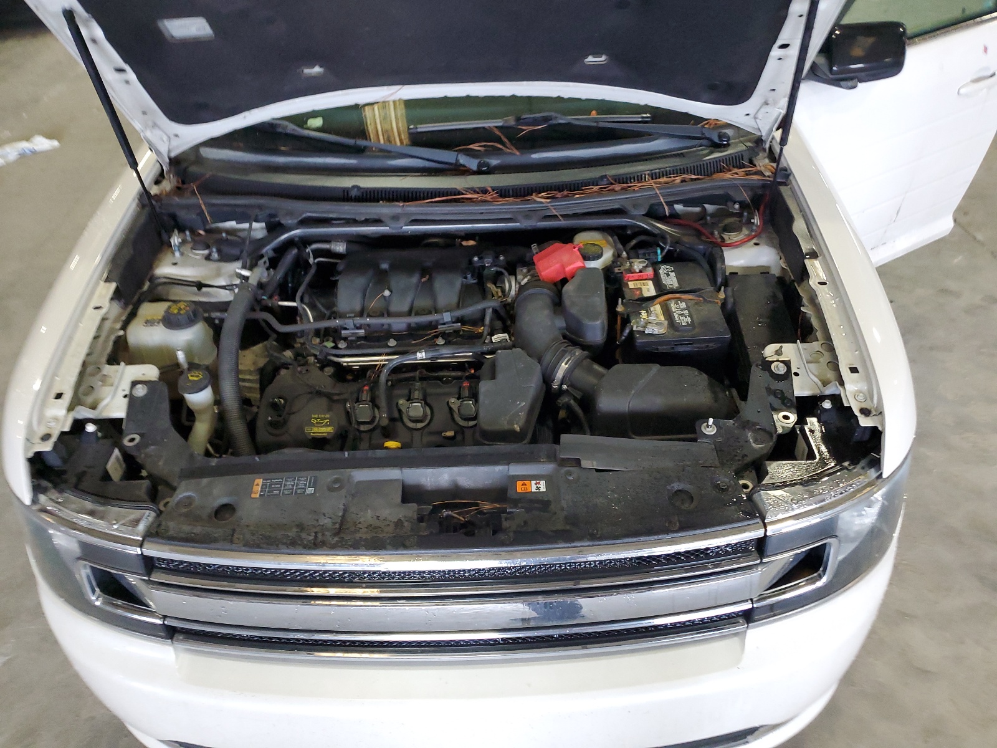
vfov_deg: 53.1
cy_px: 374
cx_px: 498
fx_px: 749
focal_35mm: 26
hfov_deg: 67.3
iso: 279
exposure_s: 1/60.2
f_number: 1.5
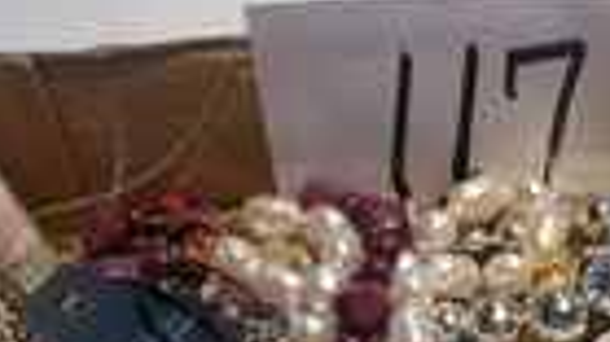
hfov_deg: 29.4
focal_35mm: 70
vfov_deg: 15.6
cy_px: 546
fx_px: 1132
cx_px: 498
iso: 320
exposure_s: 1/40
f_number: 1.5
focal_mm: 4.3
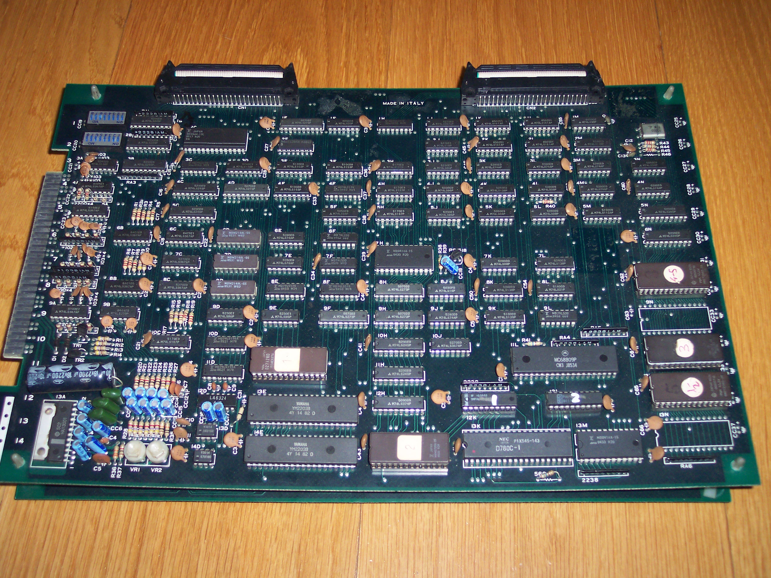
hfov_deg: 49.0
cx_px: 386
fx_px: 846
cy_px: 289
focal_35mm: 38
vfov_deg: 37.7
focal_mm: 8
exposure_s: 1/30
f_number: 2.8
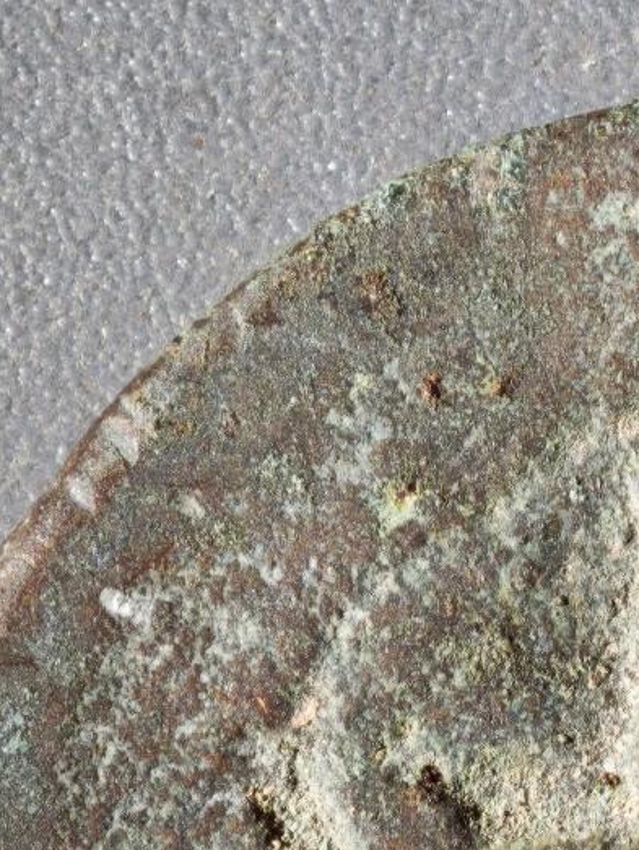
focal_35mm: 368
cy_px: 941
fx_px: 9046
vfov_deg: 5.4
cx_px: 860
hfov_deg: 4.0
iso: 100
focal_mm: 9
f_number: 2
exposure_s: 1/100
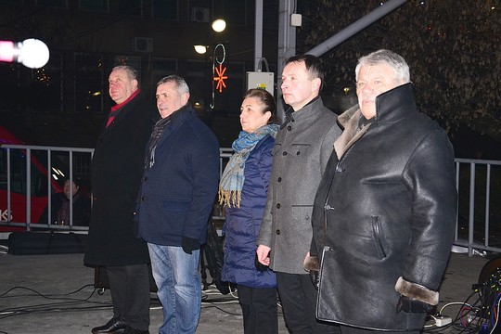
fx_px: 877
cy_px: 167
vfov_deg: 21.6
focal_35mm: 63
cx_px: 250
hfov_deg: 31.9
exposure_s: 1/80
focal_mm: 42
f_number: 4.8
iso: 1600
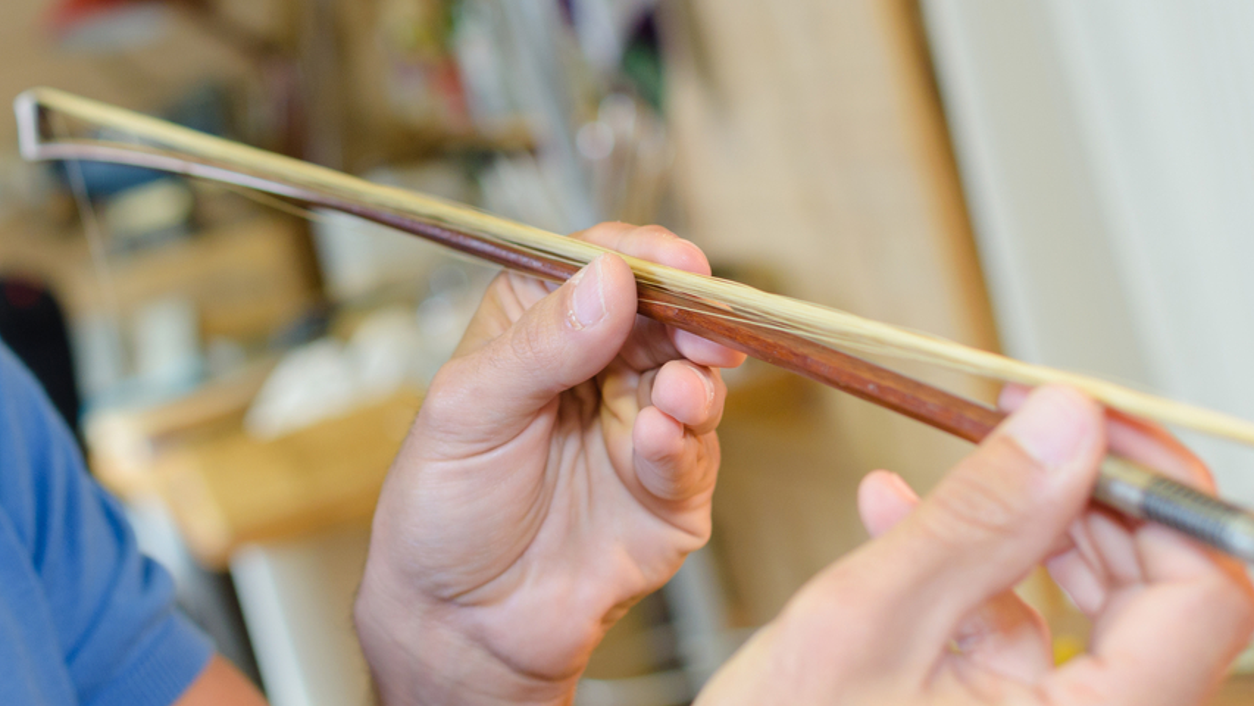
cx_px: 338
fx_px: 2860
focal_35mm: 86
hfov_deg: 24.5
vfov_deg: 14.1
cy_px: 273
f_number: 3.2
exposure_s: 1/80
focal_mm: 35
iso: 320
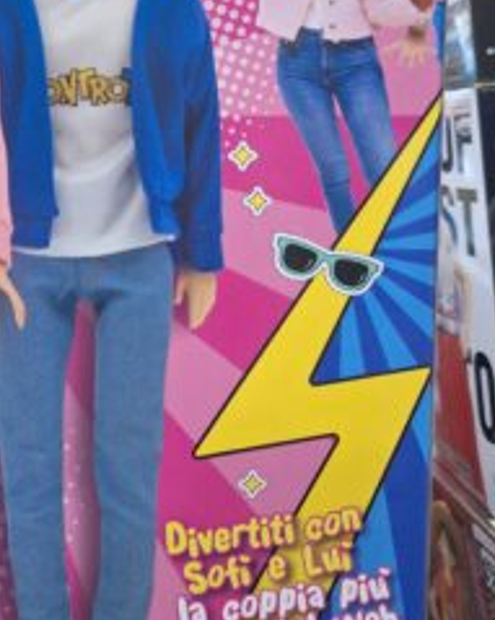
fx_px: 916
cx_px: 60
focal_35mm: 50
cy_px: 198
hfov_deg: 29.1
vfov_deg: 36.9
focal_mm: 5.54
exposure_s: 1/25
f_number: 1.8
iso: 320
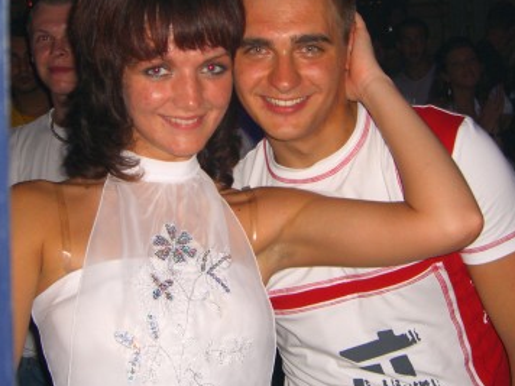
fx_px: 952
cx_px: 260
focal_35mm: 64
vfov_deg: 22.9
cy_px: 140
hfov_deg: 30.3
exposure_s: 1/60
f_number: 2.8
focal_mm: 7.9
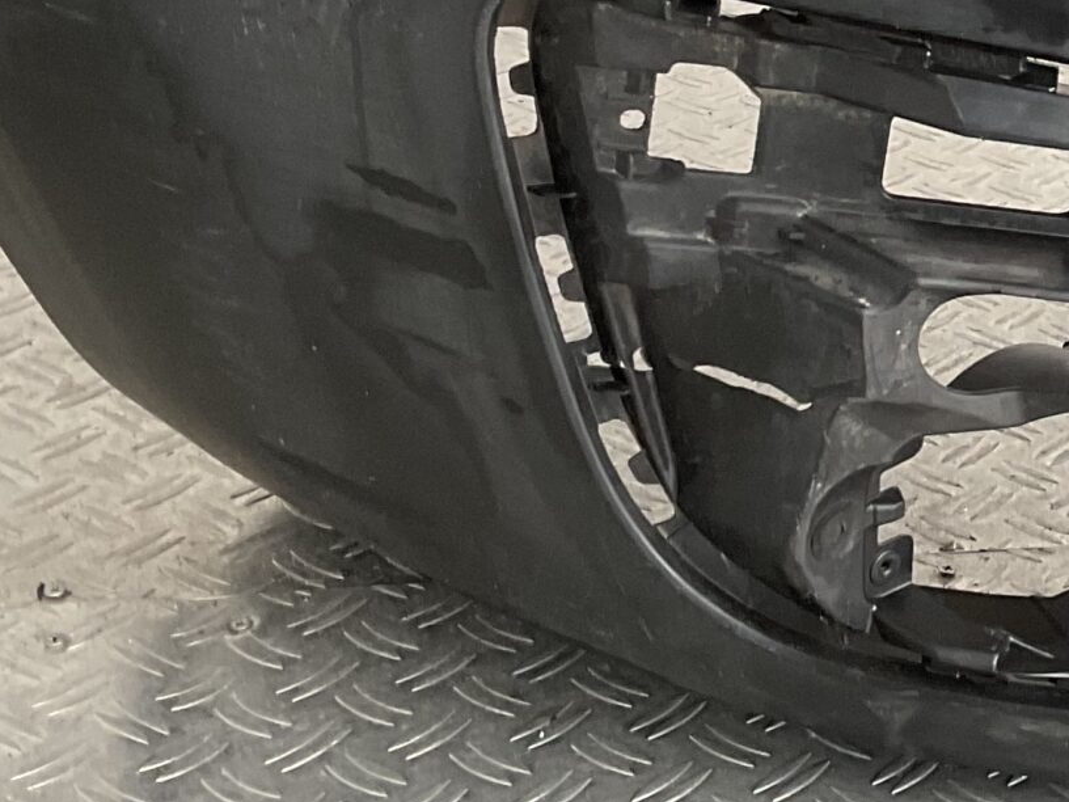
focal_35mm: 91
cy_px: 31
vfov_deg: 16.0
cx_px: 1258
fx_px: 2810
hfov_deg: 20.3
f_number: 1.8
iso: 40
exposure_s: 1/50
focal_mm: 3
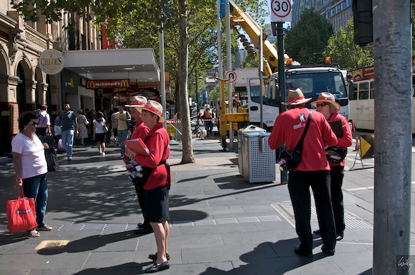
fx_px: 414
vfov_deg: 36.8
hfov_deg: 53.2
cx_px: 208
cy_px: 138
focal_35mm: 36
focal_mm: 24
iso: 250
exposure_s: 1/320
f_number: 9
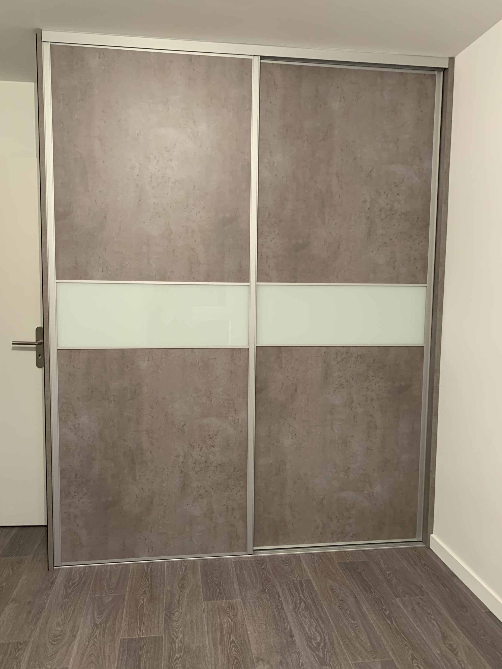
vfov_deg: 65.3
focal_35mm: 27
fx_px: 522
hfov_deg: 51.4
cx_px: 246
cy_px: 333
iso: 160
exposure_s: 1/50
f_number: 1.8
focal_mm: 4.25
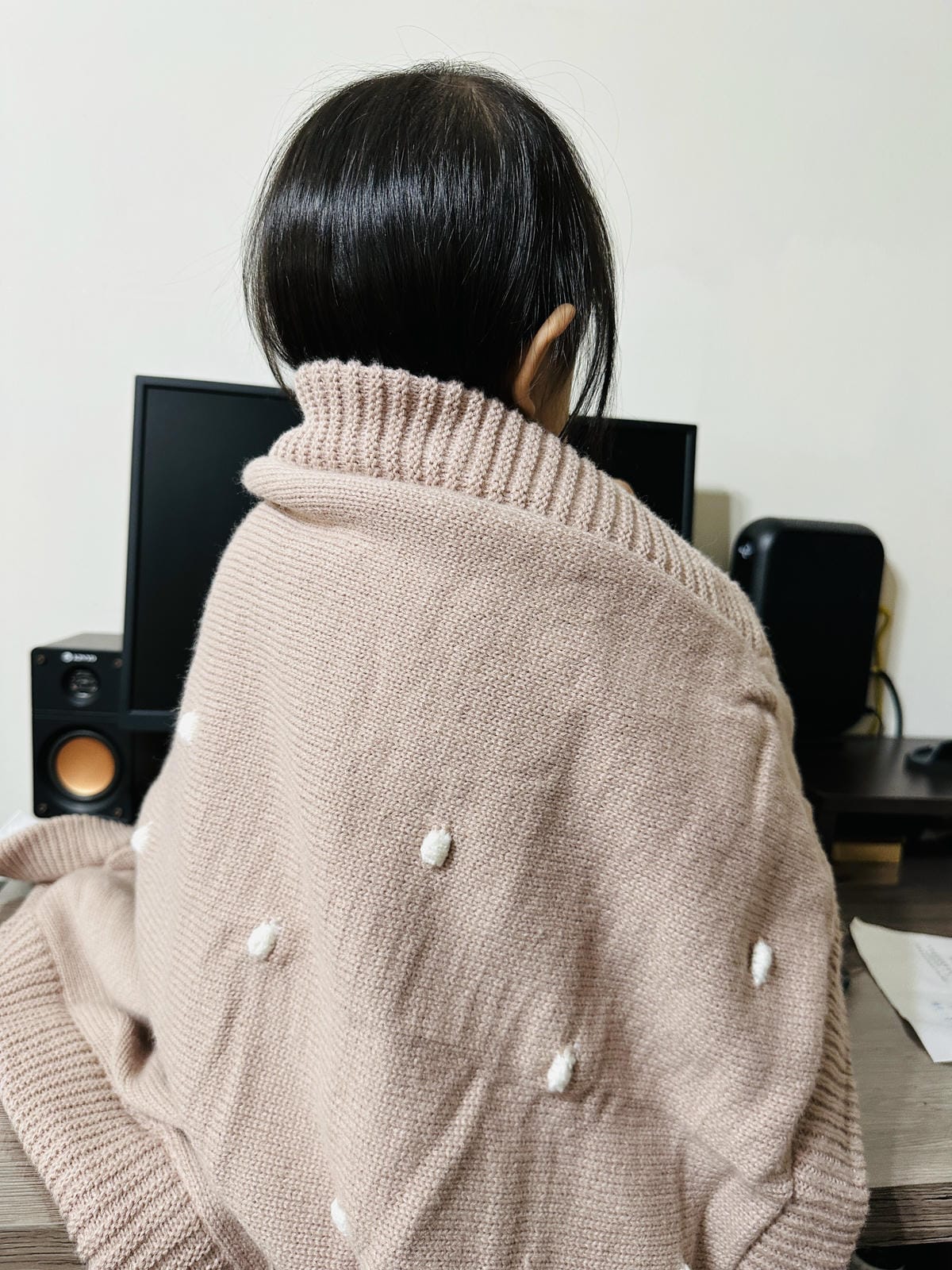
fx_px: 880
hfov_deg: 56.8
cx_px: 476
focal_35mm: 24
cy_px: 635
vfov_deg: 71.6
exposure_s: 1/60
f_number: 1.78
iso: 250
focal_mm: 6.86
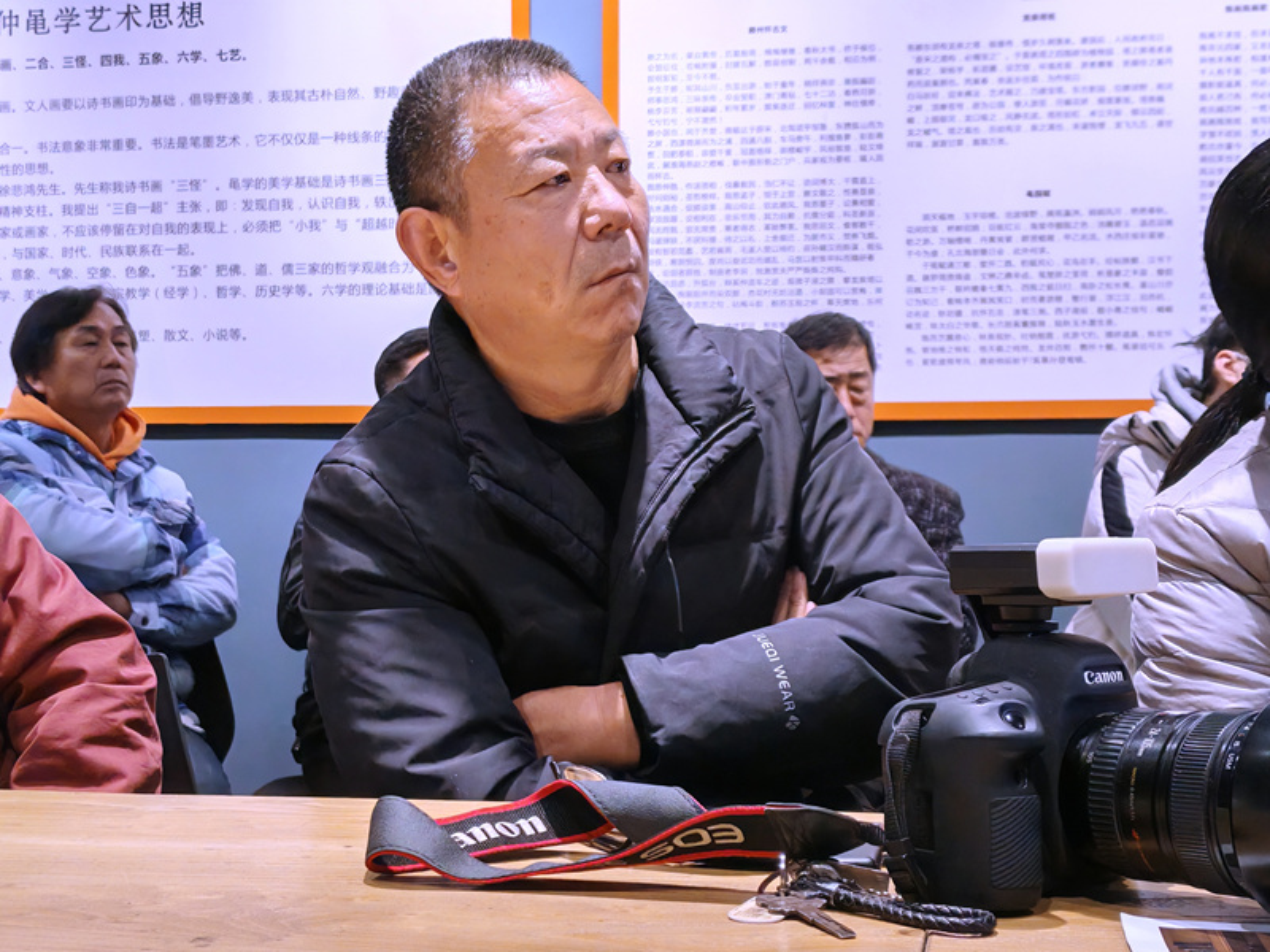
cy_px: 476
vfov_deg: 26.6
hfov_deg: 34.9
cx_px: 635
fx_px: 2018
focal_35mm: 55
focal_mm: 5.52
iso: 400
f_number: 1.95
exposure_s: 1/50
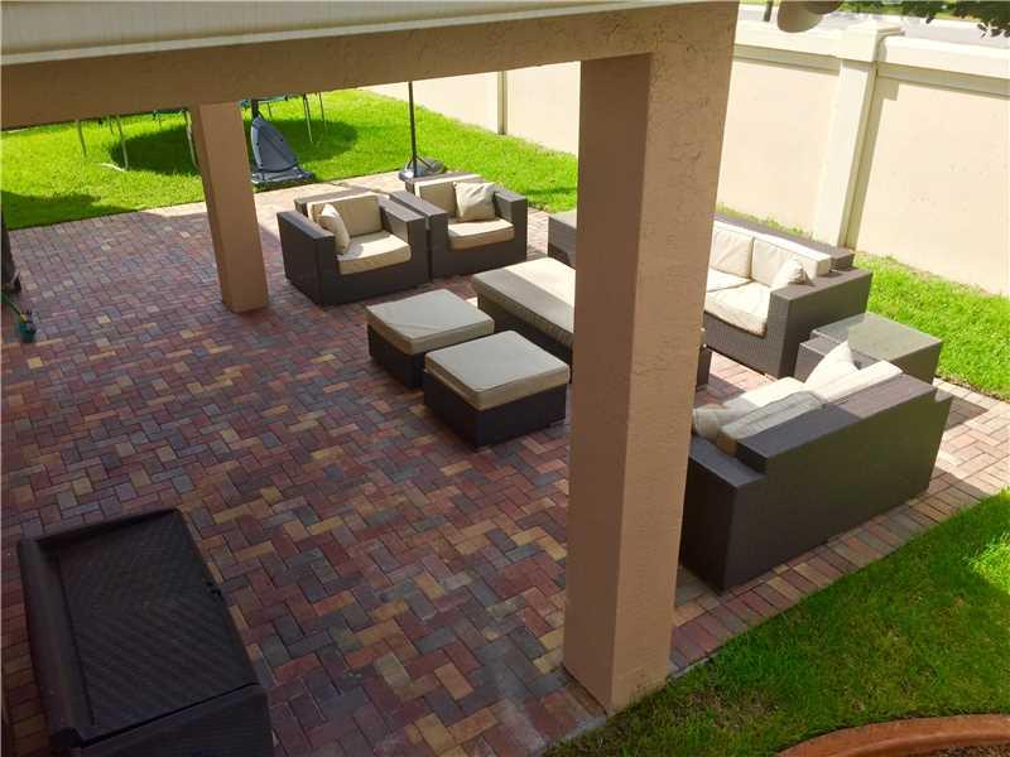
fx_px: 846
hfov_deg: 61.7
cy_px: 378
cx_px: 505
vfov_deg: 48.2
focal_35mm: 29
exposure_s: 1/1319
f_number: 2.2
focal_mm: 4.15
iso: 32
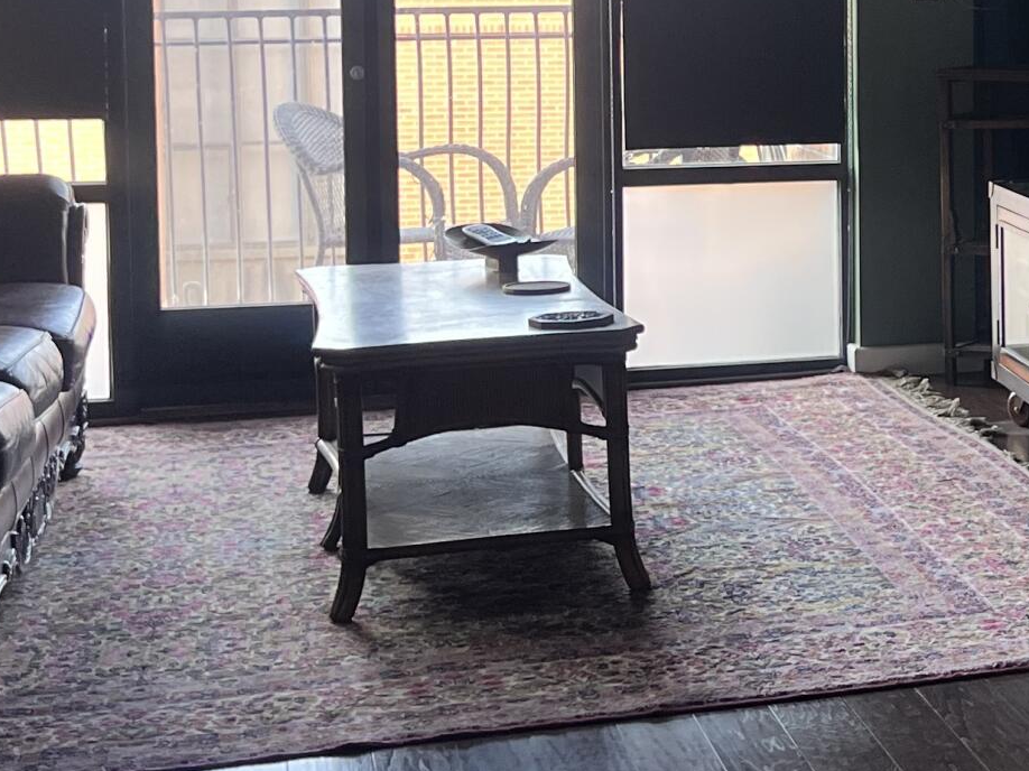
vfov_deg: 17.2
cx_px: 1147
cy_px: 134
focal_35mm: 85
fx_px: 2526
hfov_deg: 21.7
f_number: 1.5
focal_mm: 5.7
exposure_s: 1/121
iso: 125
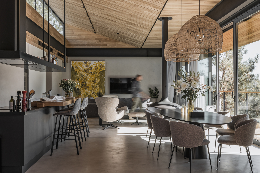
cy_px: 86
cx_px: 130
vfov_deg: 38.9
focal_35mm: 34
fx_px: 246
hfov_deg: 55.8
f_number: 14
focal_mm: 34
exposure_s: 1/8
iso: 100
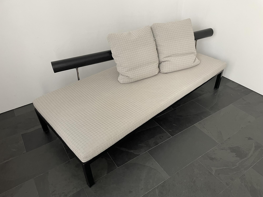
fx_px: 198
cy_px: 98
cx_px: 132
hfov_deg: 67.3
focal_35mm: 26
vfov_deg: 53.1
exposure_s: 1/60
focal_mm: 4.2
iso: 200
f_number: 1.6
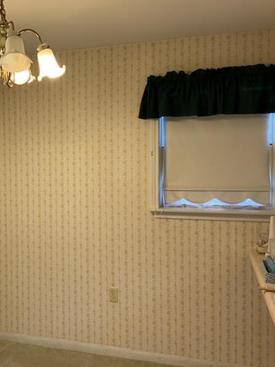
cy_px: 179
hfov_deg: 35.1
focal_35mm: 40
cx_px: 65
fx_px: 424
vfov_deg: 46.8
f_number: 1.8
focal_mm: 3
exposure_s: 1/60
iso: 64
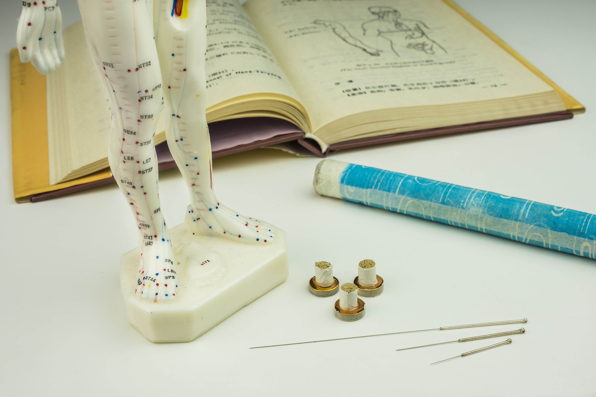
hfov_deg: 39.6
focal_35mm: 50
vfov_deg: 27.0
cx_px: 298
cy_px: 198
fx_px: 828
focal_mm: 50
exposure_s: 1/80
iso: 200
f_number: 16
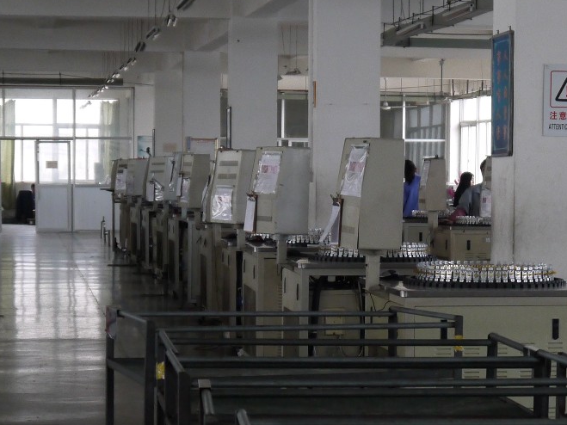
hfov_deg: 14.5
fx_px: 2227
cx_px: 410
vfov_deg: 10.9
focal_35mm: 136
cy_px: 312
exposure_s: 1/60
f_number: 4.8
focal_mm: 28
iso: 640
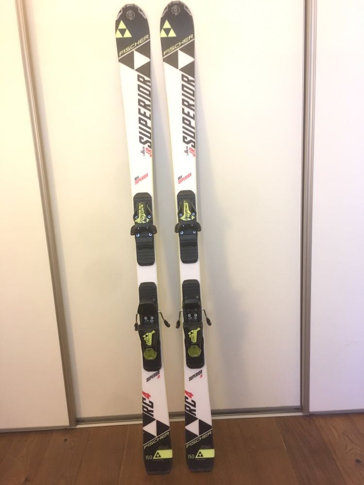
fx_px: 407
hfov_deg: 48.2
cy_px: 242
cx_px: 182
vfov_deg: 61.7
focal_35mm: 29
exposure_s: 1/17
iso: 400
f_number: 2.2
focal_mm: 4.15
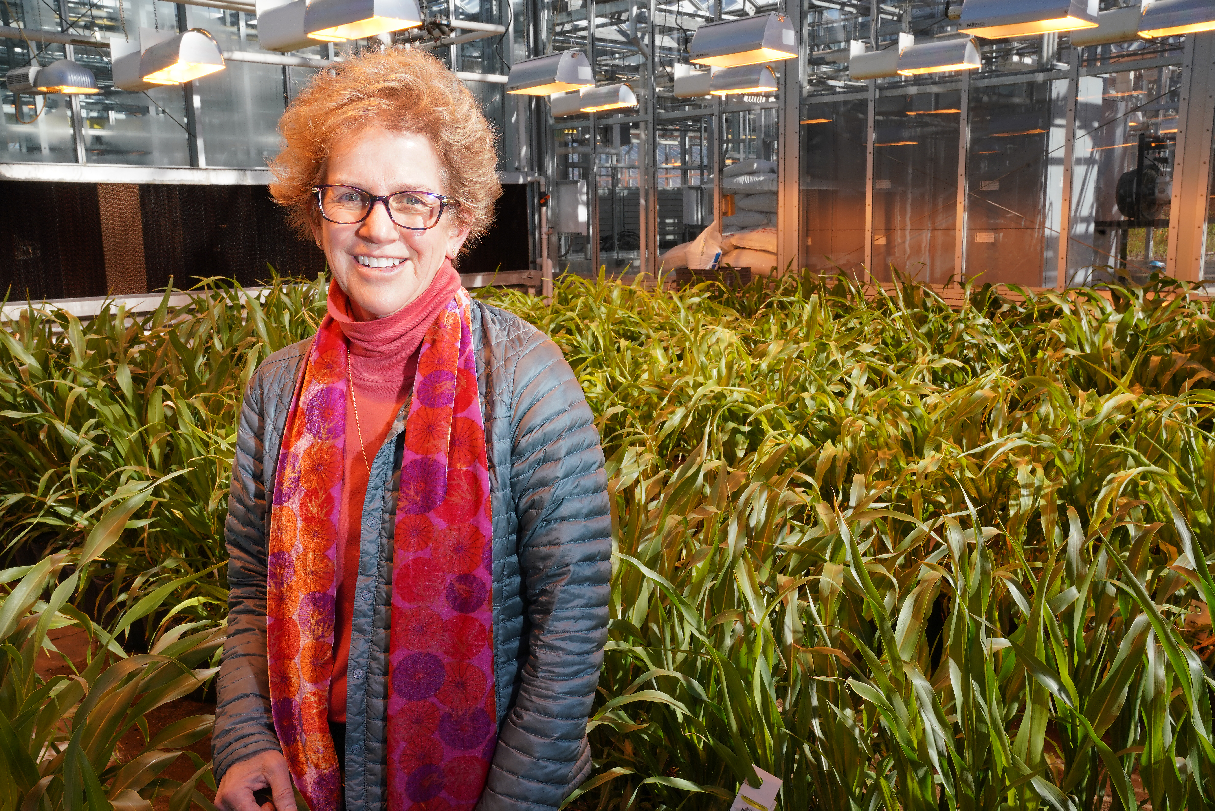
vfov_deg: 40.0
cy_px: 406
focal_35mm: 33
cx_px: 608
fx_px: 1114
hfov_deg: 57.2
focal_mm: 33
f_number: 22
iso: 320
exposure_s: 1/80
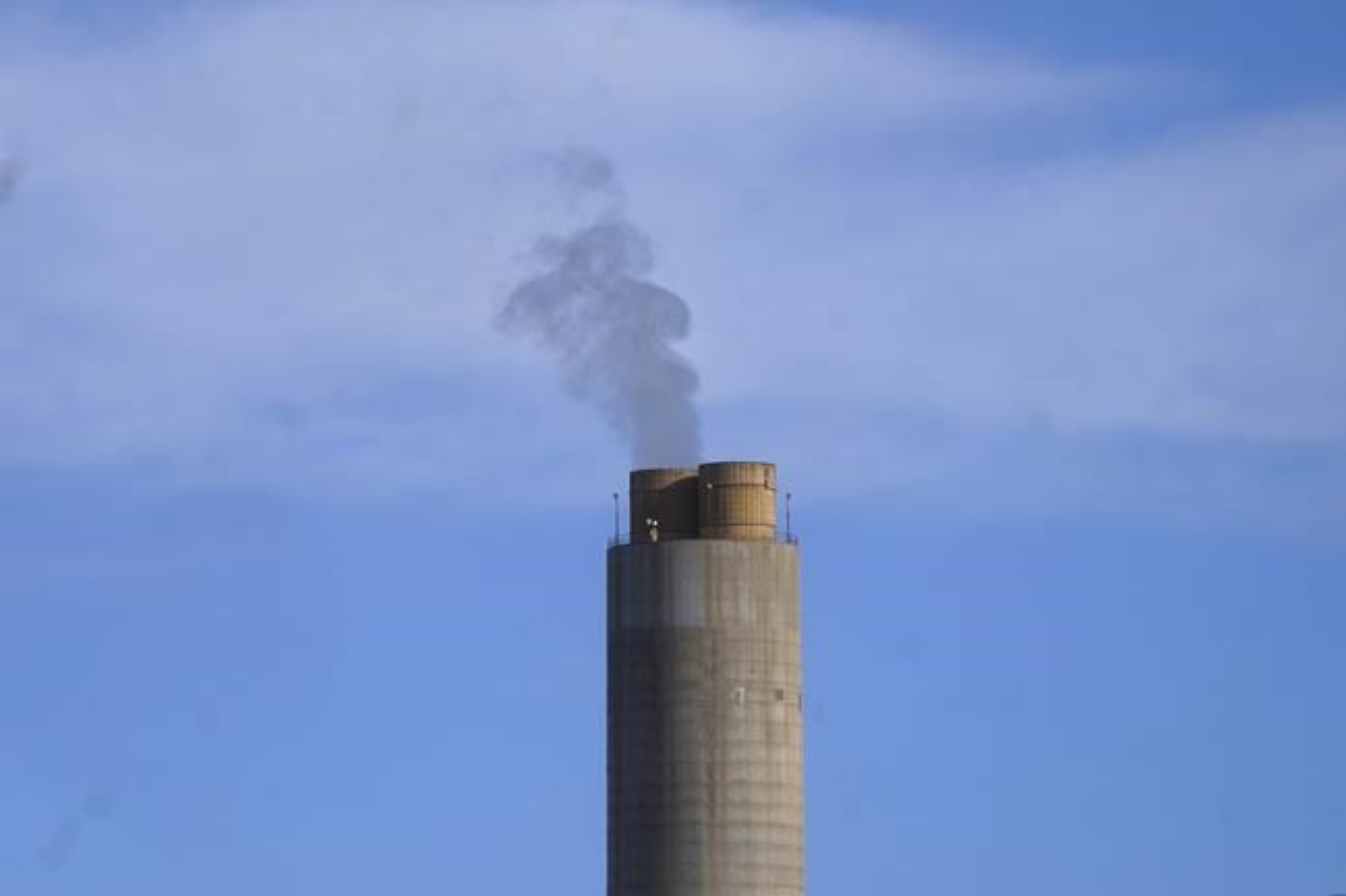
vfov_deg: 4.4
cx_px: 673
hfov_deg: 6.7
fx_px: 11550
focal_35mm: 309
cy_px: 448
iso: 100
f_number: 7.1
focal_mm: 309
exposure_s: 1/800
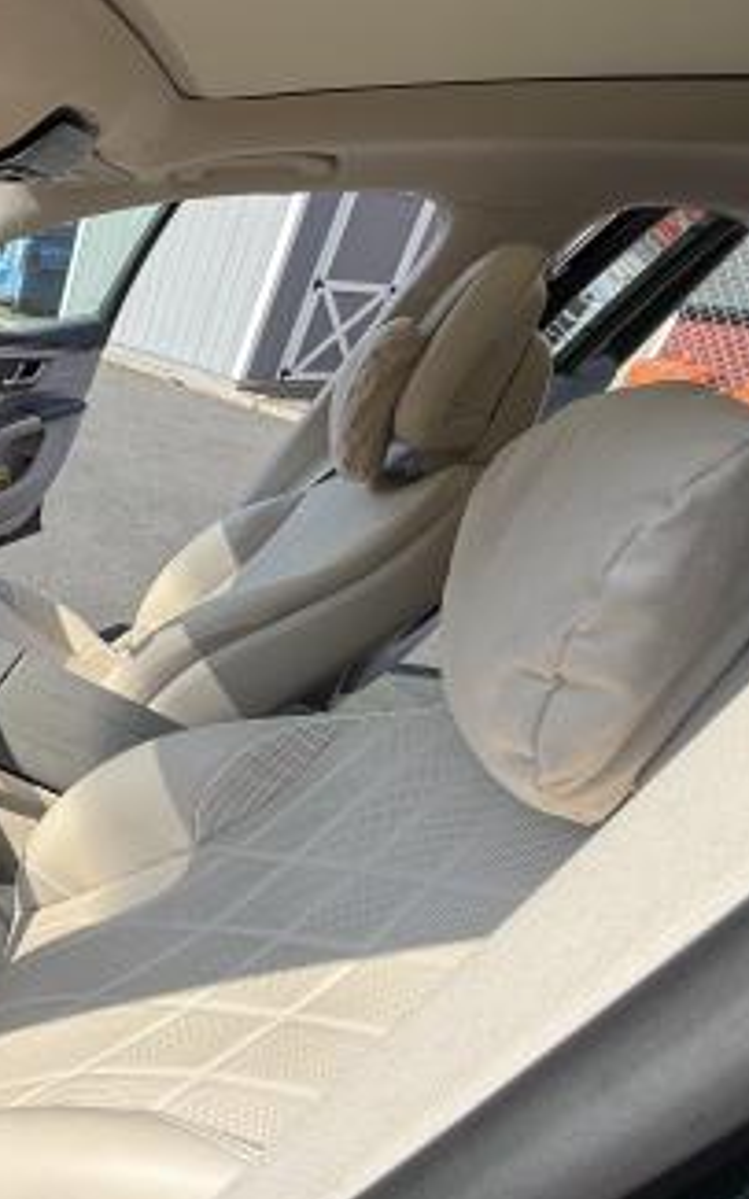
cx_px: -151
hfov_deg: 38.8
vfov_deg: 77.1
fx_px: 752
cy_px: 623
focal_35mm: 23
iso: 50
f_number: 2.2
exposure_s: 1/619
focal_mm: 2.22
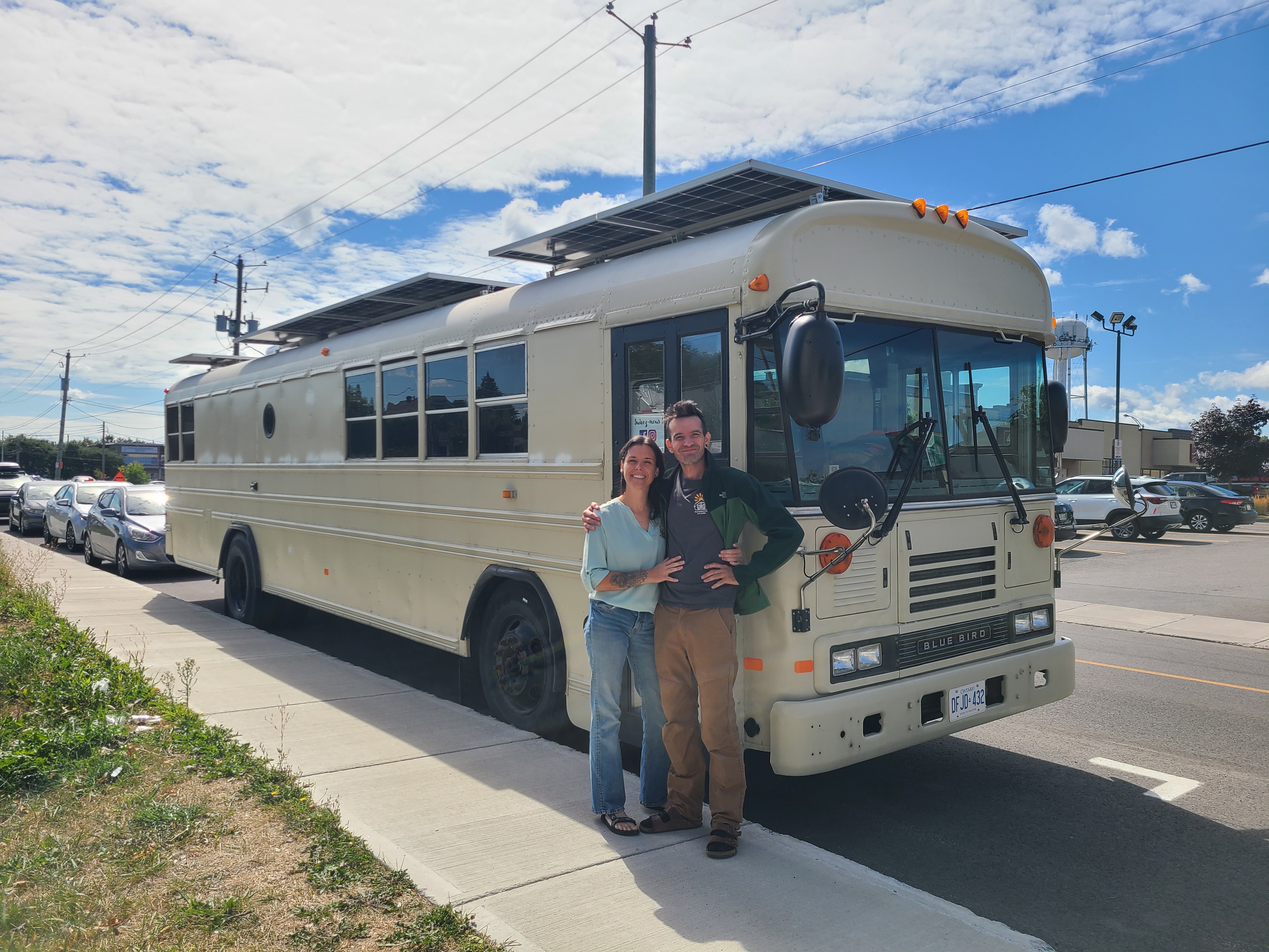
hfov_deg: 67.3
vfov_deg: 53.1
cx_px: 634
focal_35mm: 26
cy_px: 476
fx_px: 953
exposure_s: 1/2600
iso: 40
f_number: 1.8
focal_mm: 5.4
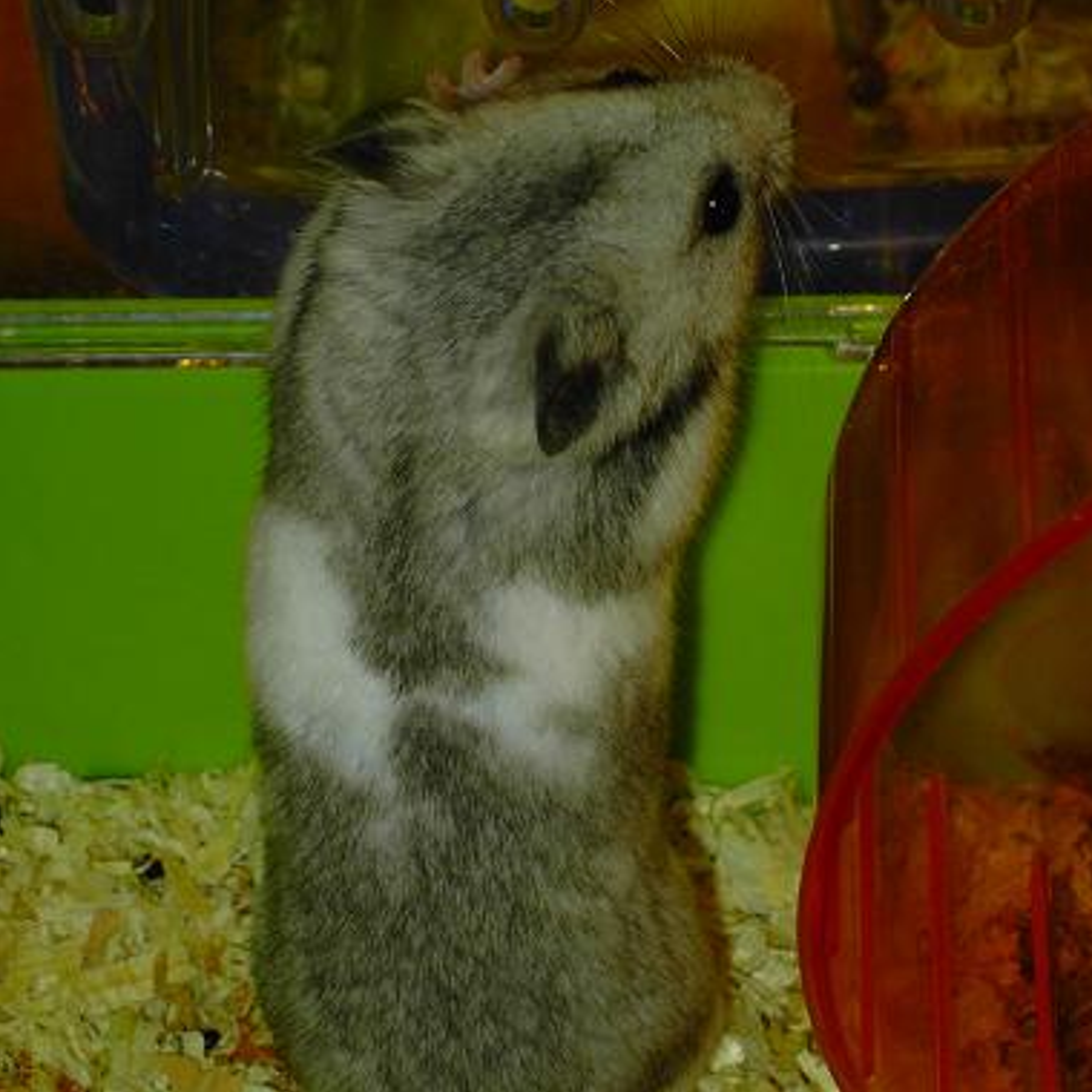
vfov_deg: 14.0
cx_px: 549
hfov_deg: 14.0
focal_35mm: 125
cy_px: 589
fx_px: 4461
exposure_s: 1/50
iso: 100
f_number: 4.7
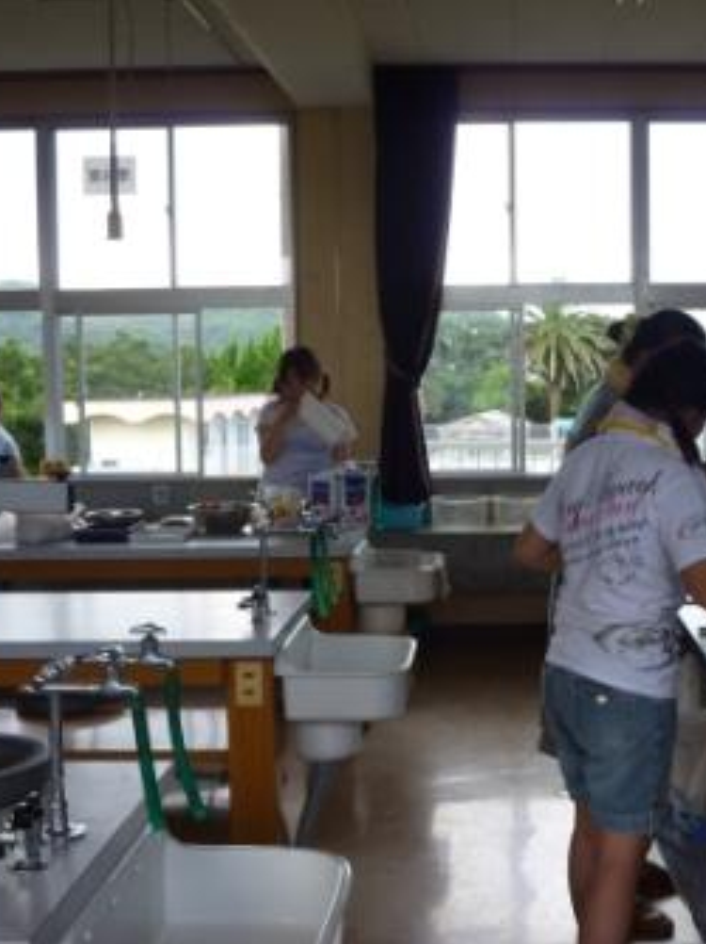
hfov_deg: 28.2
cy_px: 472
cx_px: 500
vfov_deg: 37.5
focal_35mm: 51
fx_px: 1389
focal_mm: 6.8
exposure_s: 1/60
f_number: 3.5
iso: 80
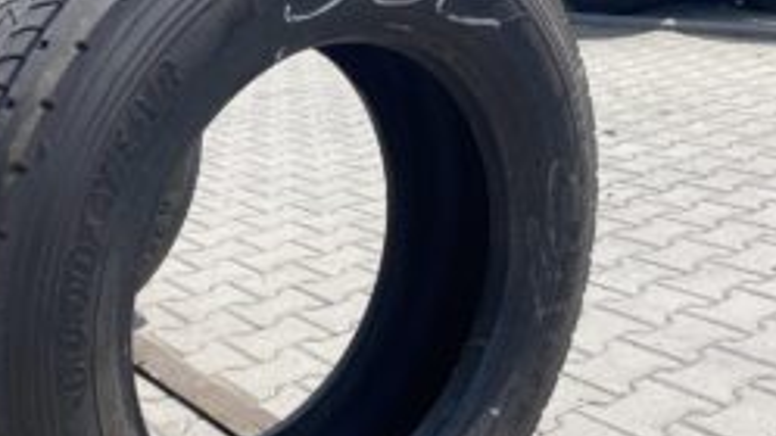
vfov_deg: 24.3
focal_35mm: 49
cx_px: 280
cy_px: 301
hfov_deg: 41.7
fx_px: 1008
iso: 32
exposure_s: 1/1996
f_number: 1.8
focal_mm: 4.25
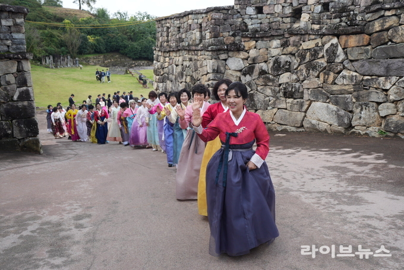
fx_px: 393
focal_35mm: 35
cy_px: 135
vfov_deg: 37.9
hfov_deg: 54.4
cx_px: 202
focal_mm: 35
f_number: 5.6
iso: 500
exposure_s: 1/400
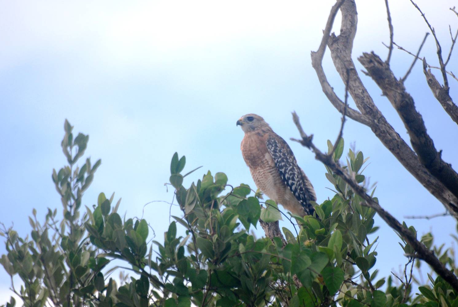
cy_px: 161
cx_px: 236
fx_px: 6139
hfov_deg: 4.3
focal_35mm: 482
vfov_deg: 2.9
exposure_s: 1/640
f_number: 5.6
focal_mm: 300
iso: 400
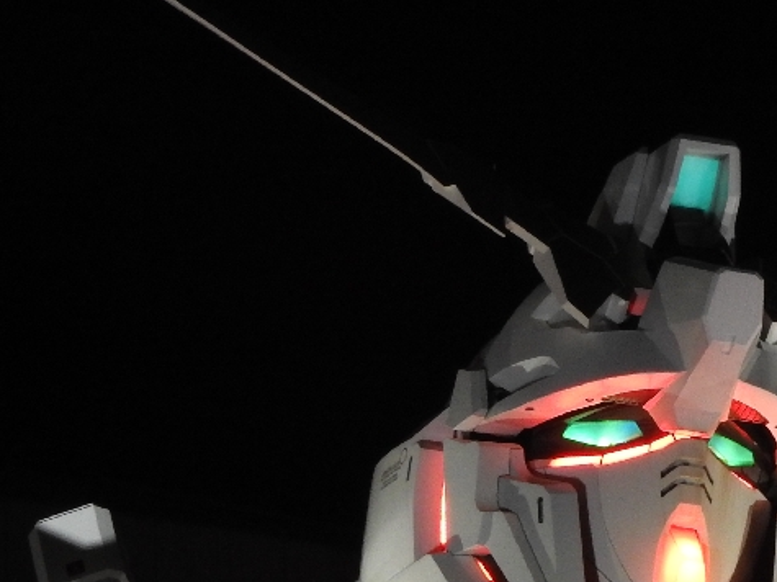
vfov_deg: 3.9
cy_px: 538
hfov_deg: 5.2
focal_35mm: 379
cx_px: 620
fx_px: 8505
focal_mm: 26.9
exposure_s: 1/20
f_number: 5.2
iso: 400
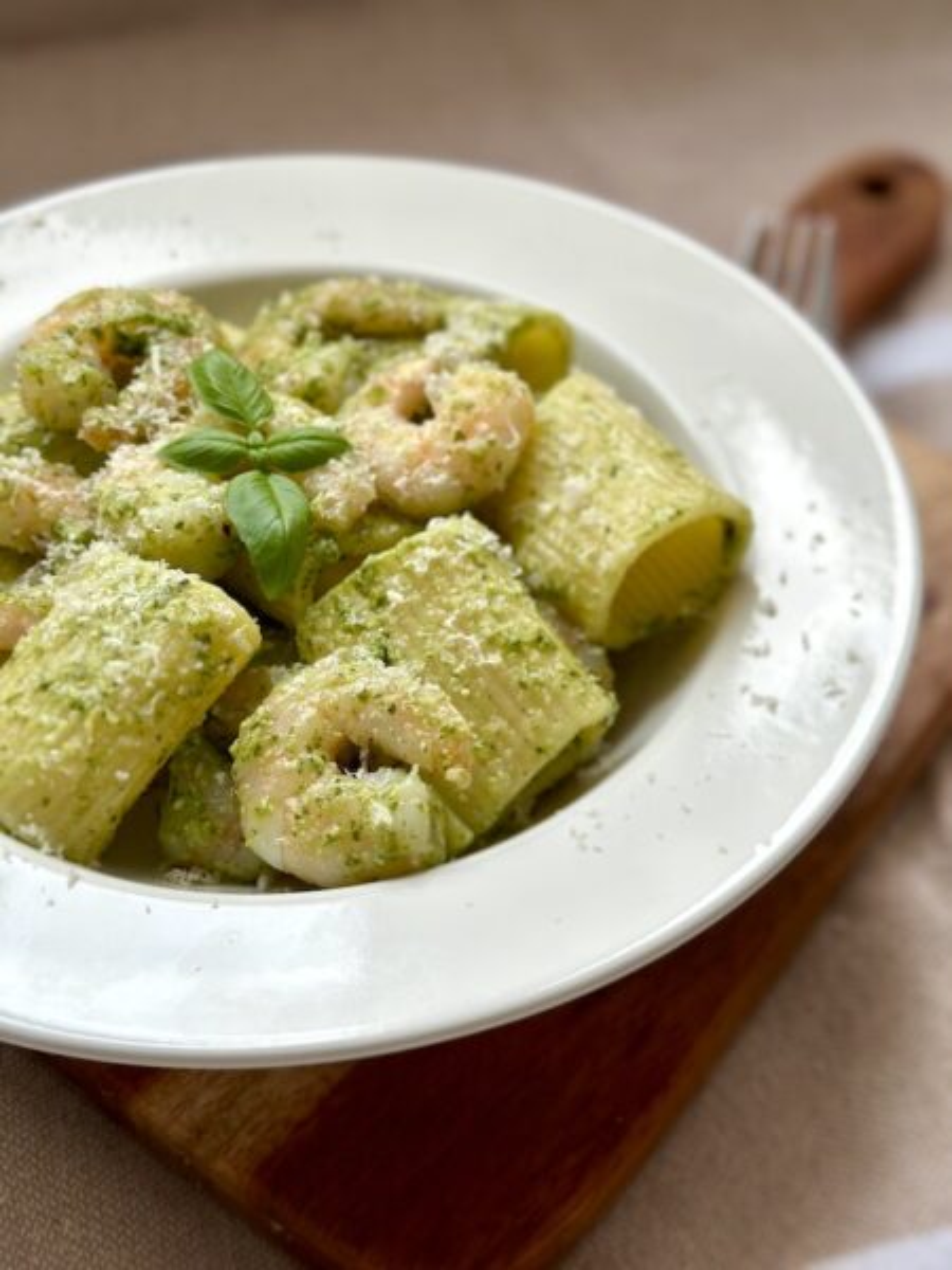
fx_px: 1760
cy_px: 635
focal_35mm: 48
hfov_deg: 30.3
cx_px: 476
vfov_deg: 39.7
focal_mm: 6.86
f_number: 1.78
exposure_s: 1/356
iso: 80
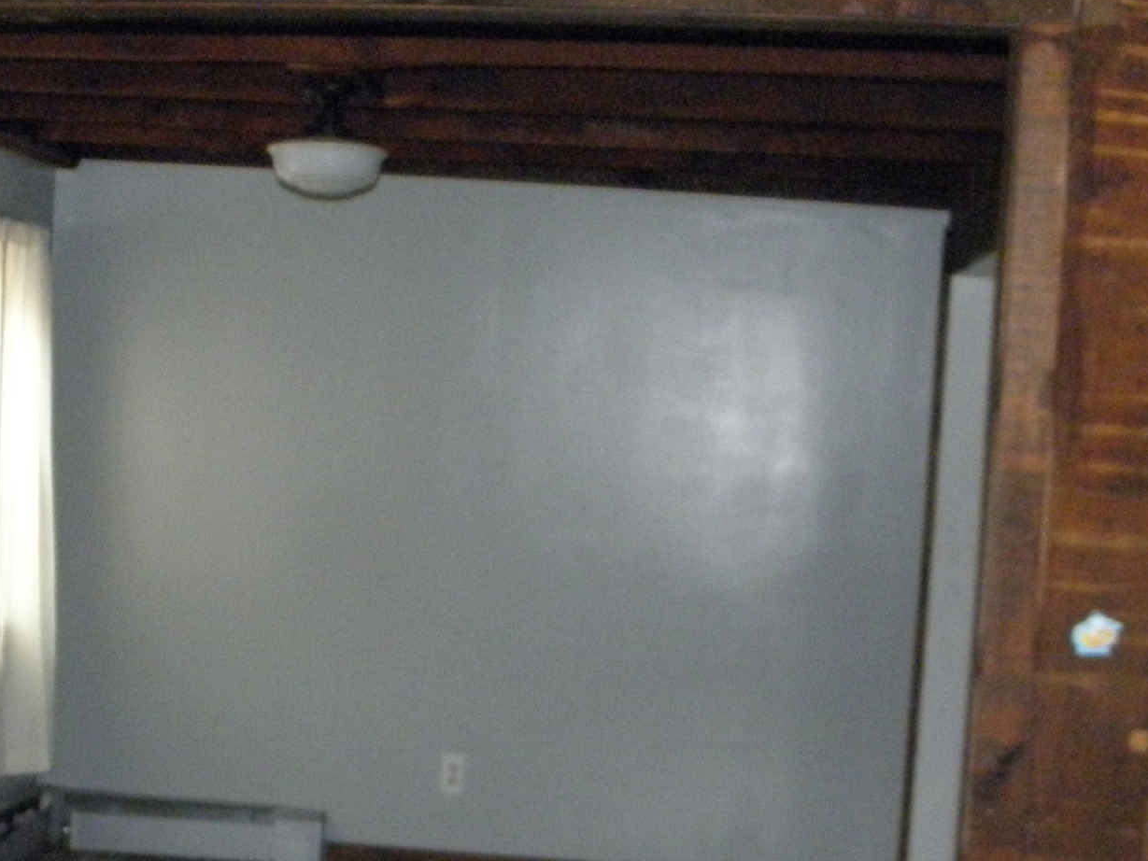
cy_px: 756
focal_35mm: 70
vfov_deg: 20.6
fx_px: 2322
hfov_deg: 27.7
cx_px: 489
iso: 400
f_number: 3.5
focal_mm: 5
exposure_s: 1/30
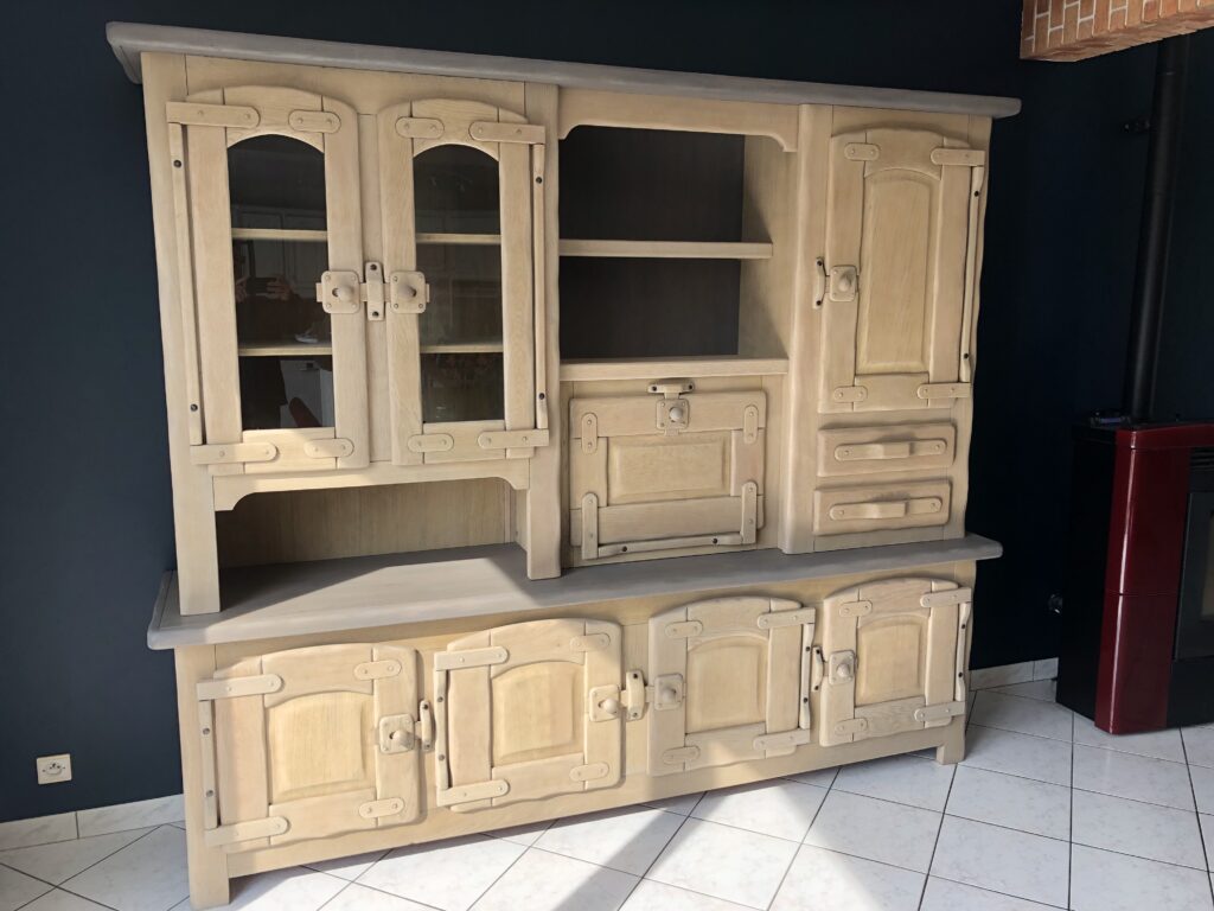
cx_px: 607
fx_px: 982
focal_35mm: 28
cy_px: 456
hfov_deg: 63.4
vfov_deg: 49.7
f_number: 1.8
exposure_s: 1/226
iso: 20
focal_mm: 4
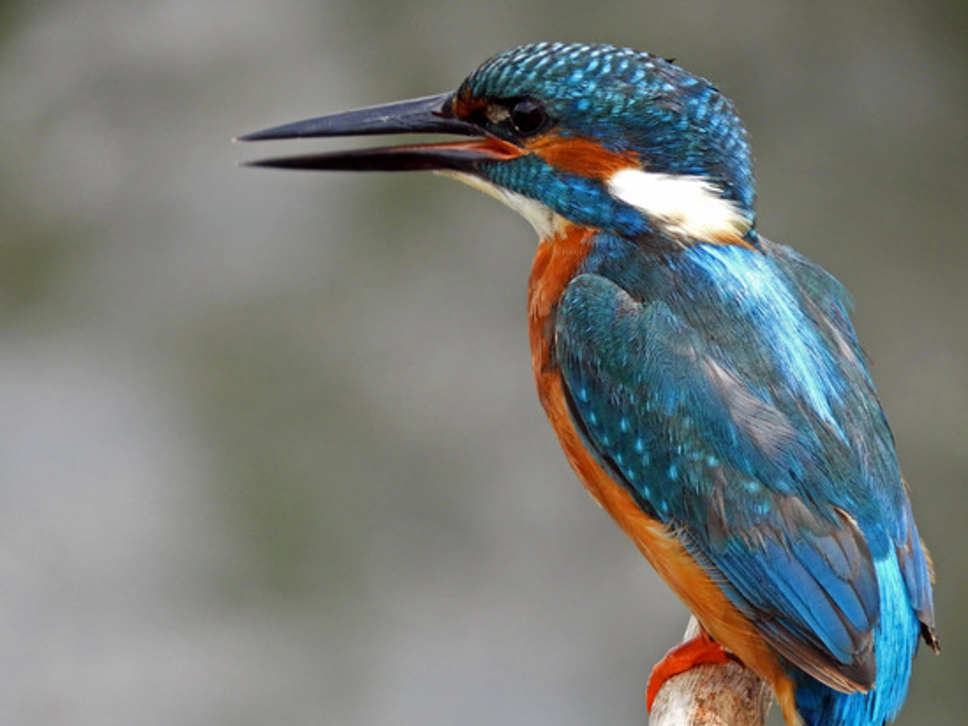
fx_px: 37368
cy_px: 439
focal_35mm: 1336
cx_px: 560
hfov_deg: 1.5
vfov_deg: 1.1
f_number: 5.6
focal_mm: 179.2
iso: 220
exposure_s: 1/250
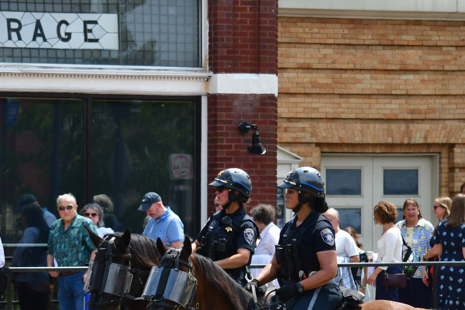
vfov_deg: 5.3
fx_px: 3358
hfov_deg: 7.9
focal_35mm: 260
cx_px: 158
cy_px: 285
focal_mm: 92
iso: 500
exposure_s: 1/2500
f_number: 4.5
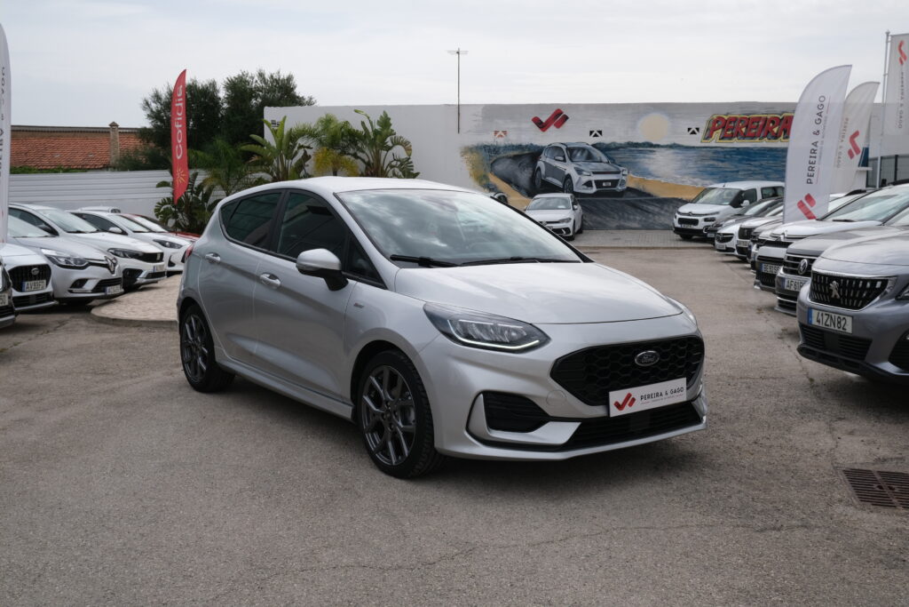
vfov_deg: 36.9
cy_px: 304
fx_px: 909
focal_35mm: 36
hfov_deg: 53.1
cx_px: 454
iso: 160
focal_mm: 24.2
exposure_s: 1/320
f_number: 8
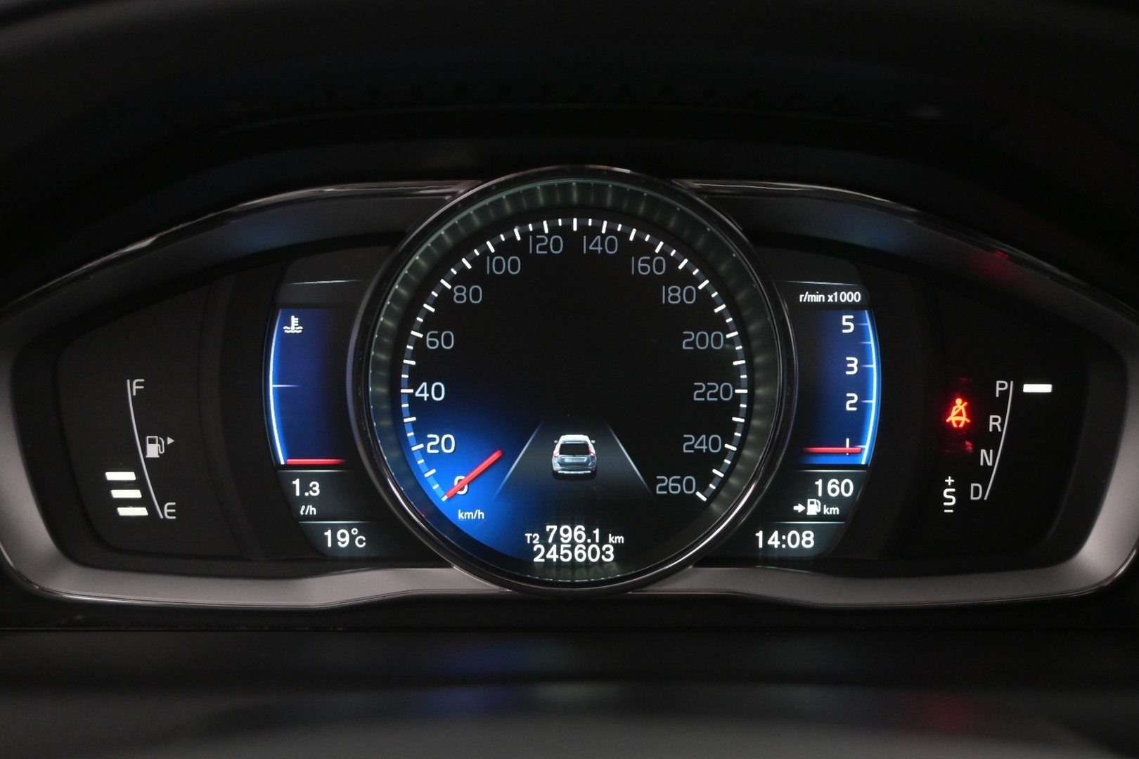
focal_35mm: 47
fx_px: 1495
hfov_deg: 41.7
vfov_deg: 28.5
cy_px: 380
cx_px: 570
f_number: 5
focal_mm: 31.5
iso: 3200
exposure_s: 1/50
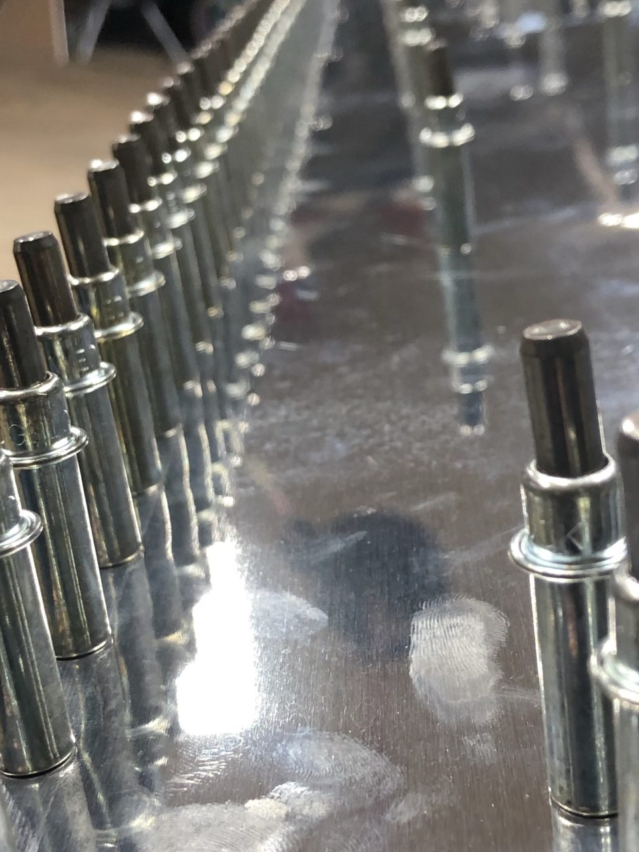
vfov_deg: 34.3
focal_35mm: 56
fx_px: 1378
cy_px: 447
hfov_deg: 26.1
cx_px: 356
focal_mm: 3.99
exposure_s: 1/30
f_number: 1.8
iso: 40
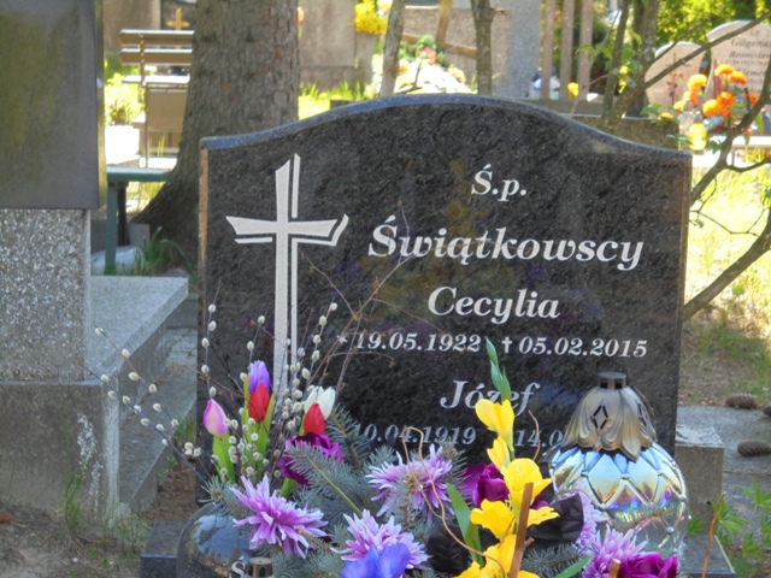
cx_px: 386
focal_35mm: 94
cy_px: 289
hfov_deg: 20.9
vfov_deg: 15.7
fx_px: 2094
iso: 100
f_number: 4.7
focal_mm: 16.9
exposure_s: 1/60
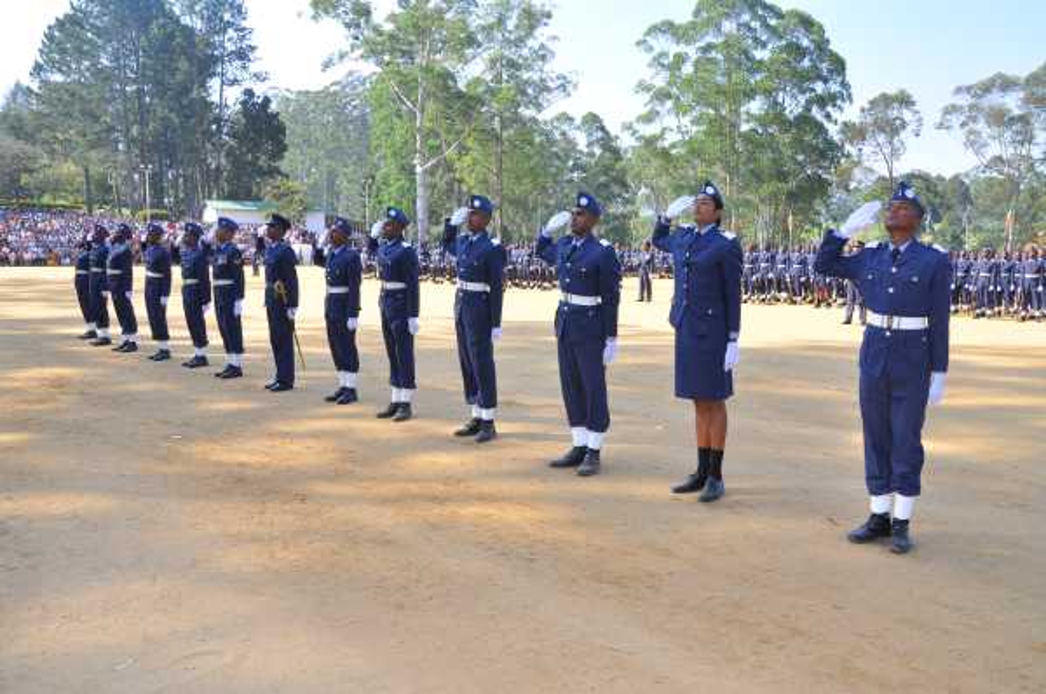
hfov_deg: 67.5
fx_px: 783
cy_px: 347
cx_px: 523
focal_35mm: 27
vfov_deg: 47.8
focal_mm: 18
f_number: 9
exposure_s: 1/125
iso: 200
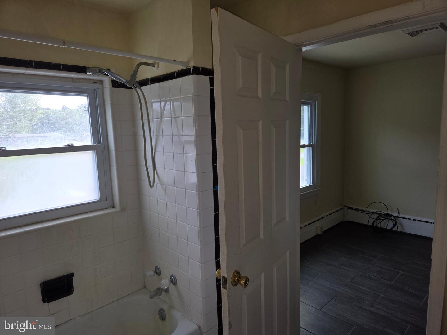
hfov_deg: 73.9
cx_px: 224
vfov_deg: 58.9
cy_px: 168
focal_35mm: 23
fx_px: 297
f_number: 1.8
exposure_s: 1/120
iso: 25
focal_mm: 5.4
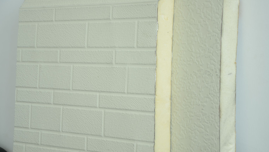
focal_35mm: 116
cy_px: 67
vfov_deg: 10.5
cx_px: 139
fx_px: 827
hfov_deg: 18.5
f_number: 5.6
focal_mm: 70
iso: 100
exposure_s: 1/10
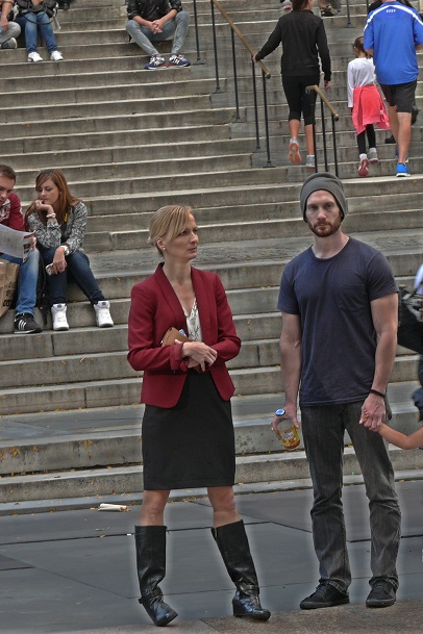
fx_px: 4547
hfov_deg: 5.3
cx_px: 391
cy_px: 318
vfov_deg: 8.0
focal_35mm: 258
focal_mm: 35
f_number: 5.6
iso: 100
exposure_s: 1/40
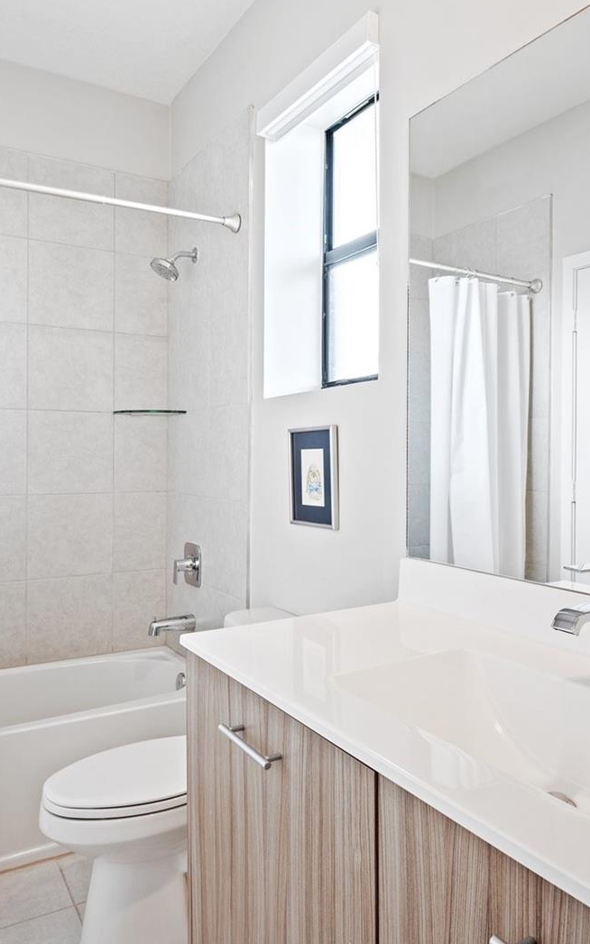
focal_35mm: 28
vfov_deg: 66.5
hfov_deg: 44.5
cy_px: 470
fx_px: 721
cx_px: 327
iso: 200
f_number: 8
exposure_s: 1/6
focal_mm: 18
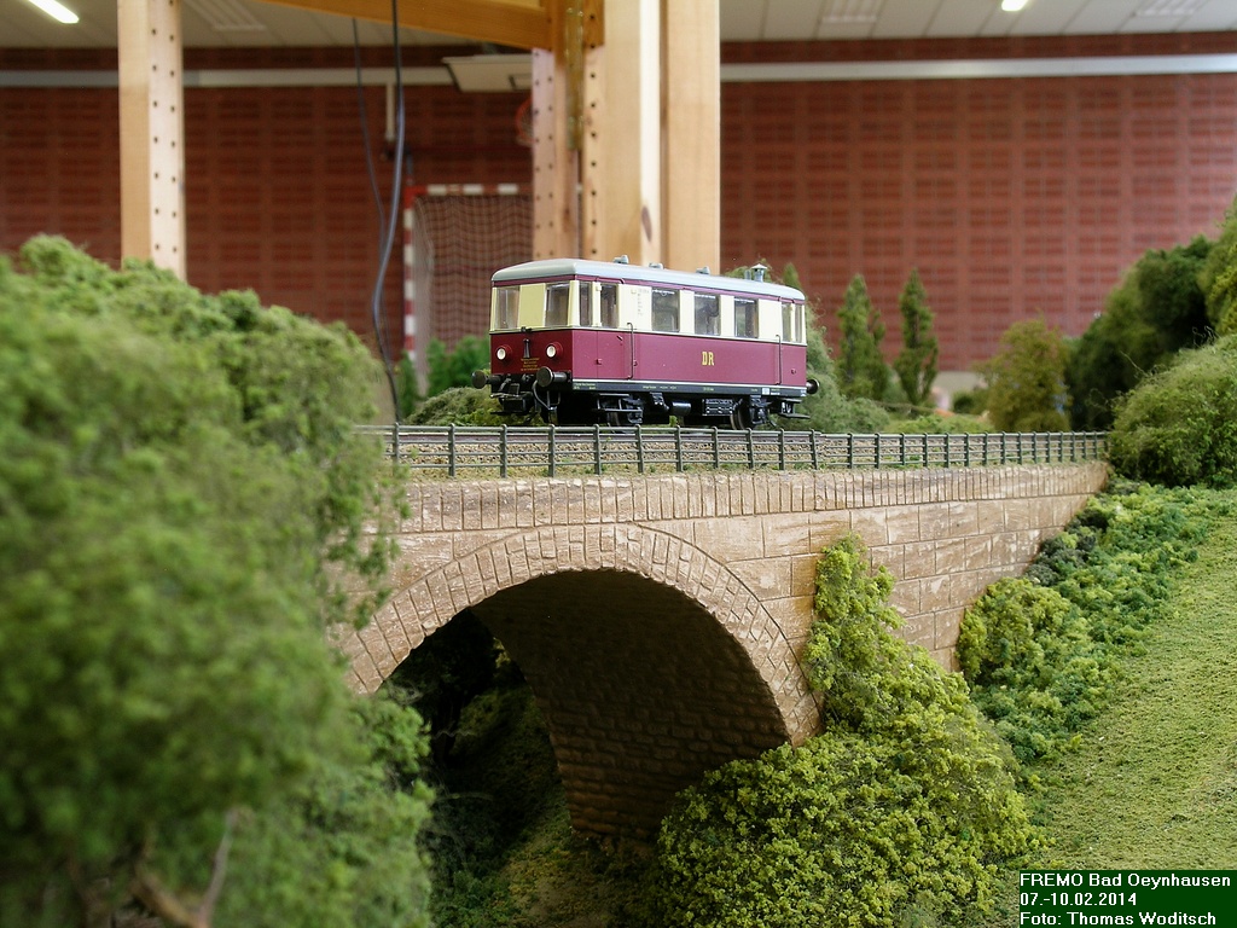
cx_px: 618
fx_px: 1787
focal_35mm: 50
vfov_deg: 29.1
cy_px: 464
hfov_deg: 38.2
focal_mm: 10.3
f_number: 5.4
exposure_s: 1/2.2
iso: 50
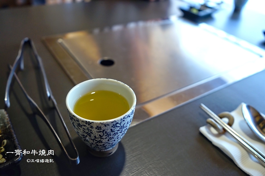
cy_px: 88
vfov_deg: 42.3
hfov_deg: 60.3
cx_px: 132
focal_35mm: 31
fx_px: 228
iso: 640
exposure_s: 1/60
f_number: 3.5
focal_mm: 31
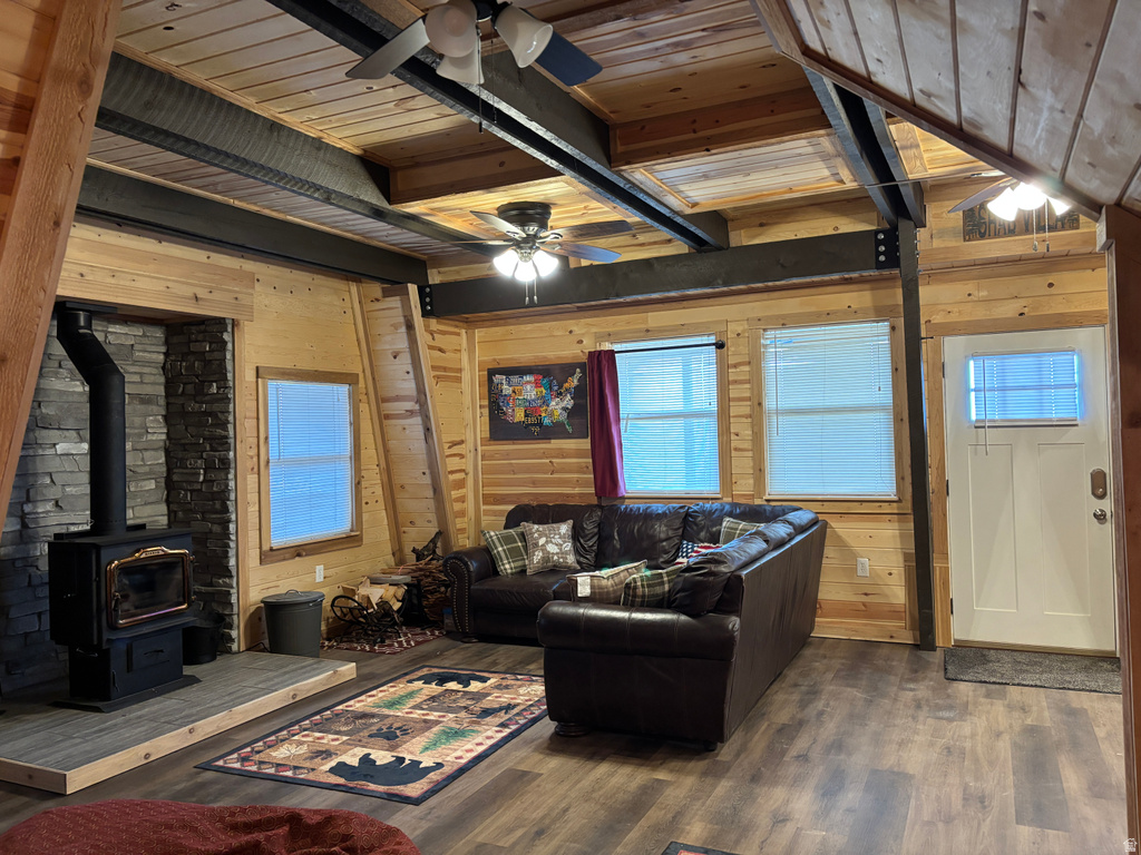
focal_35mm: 26
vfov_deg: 53.1
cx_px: 570
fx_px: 857
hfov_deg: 67.3
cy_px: 428
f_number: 1.6
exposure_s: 1/60
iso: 320
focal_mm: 5.96
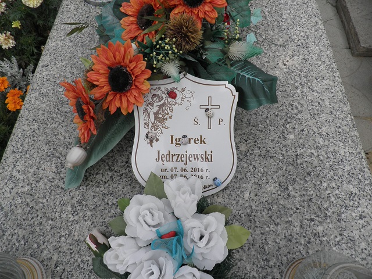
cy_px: 140
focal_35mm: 24
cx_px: 186
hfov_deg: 71.6
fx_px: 258
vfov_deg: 56.8
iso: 64
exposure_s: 1/250
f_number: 8.3
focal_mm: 4.3
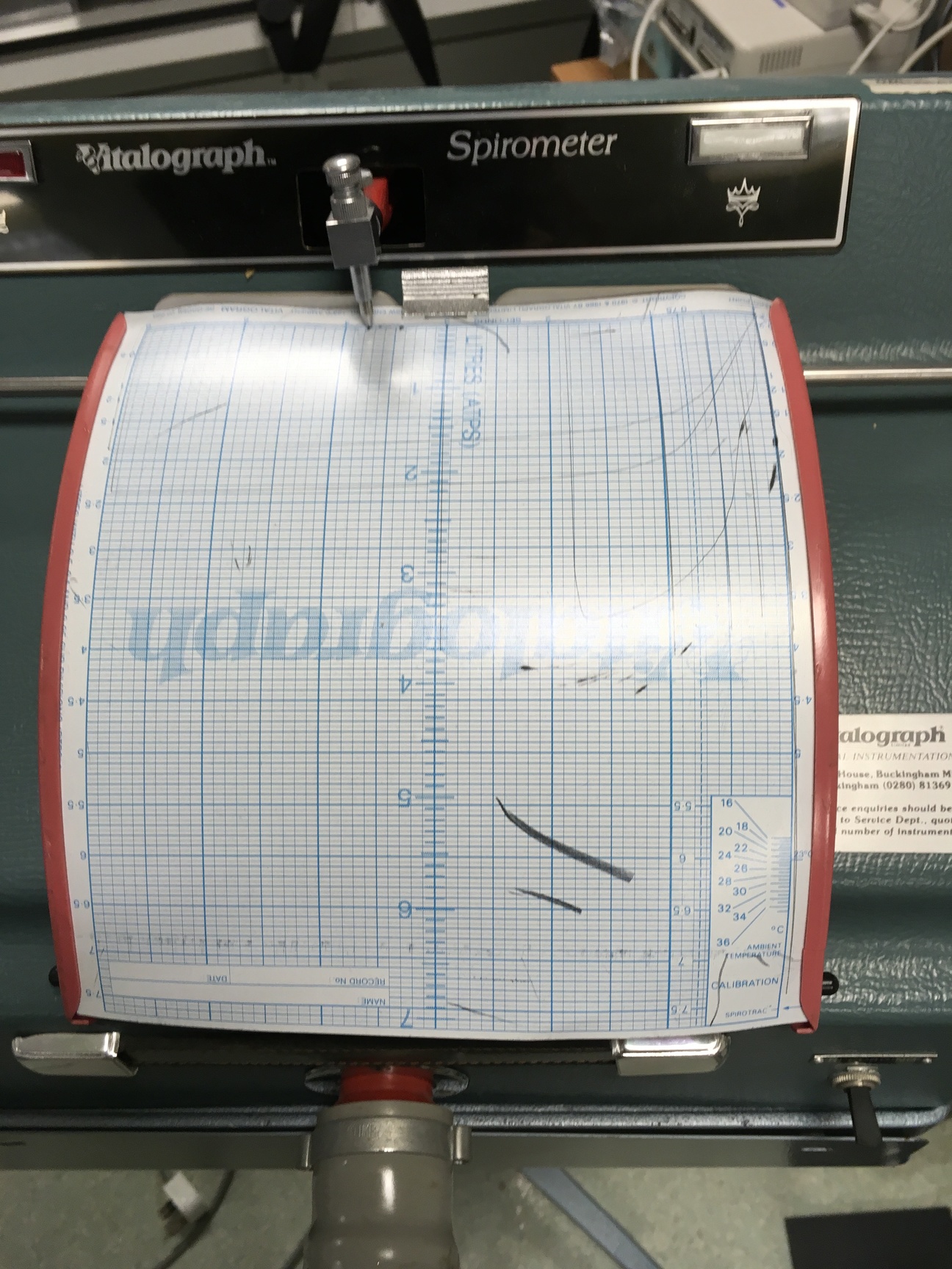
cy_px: 634
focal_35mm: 29
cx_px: 476
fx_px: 1063
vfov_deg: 61.7
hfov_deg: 48.2
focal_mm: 4.15
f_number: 2.2
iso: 25
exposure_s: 1/33
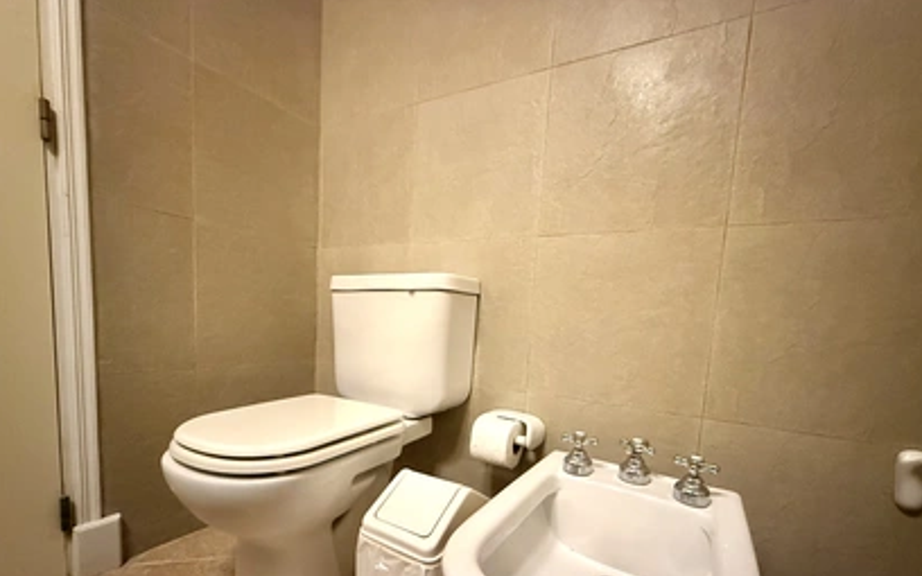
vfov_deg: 69.9
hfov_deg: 97.8
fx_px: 402
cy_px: 366
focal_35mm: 16
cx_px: 468
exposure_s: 1/50
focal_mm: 2.22
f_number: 2.2
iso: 1000
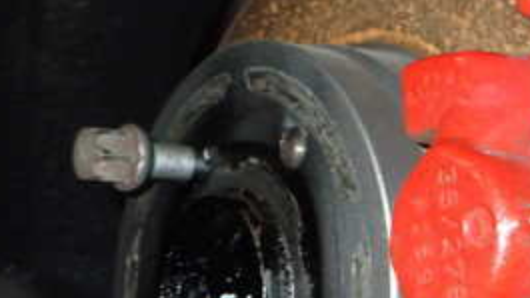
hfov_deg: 26.4
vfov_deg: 16.2
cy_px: 222
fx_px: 1040
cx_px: 578
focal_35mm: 74
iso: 640
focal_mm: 5.4
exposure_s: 1/30
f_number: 6.3
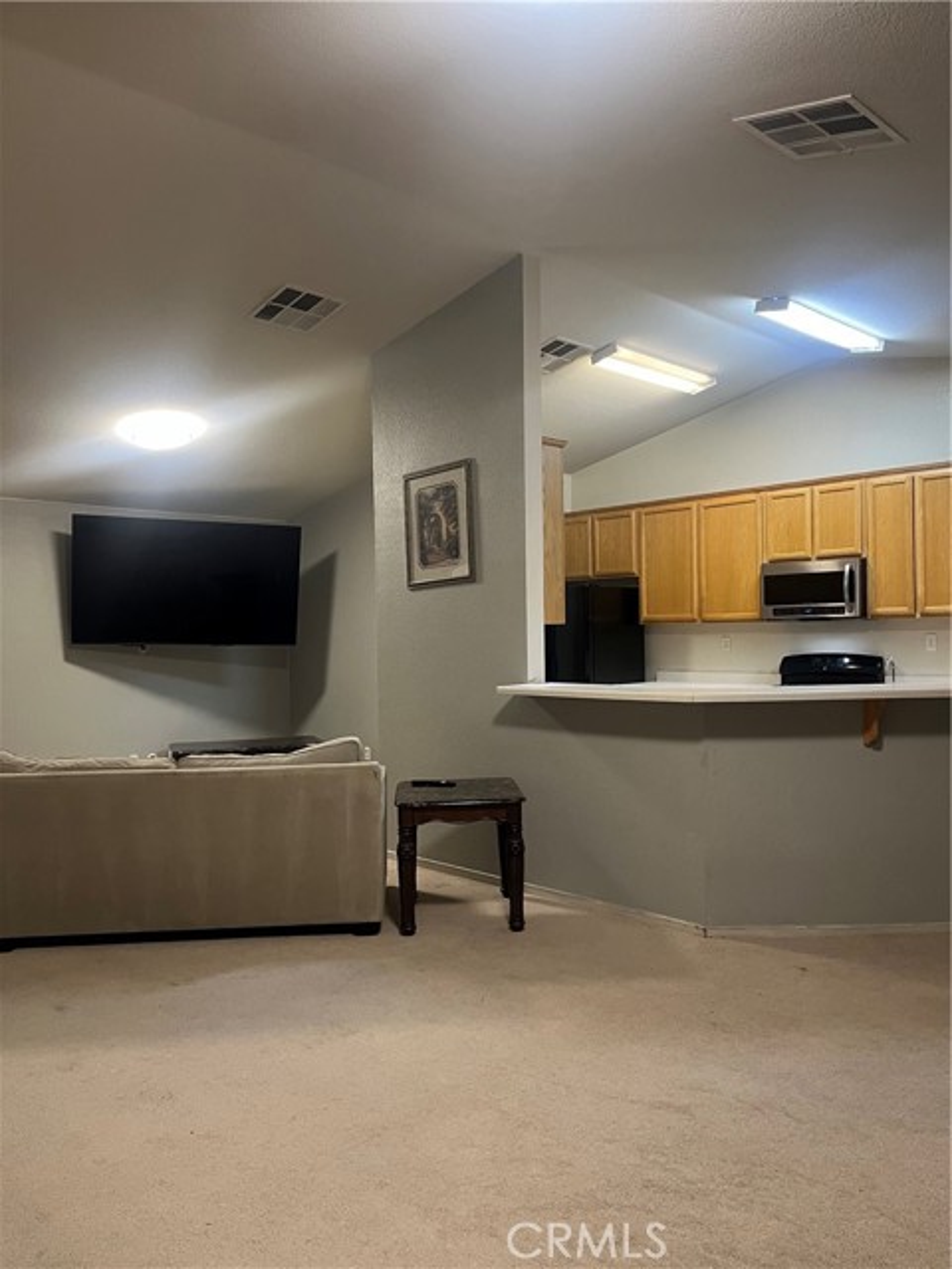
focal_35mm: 26
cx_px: 476
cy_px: 634
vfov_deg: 67.3
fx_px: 953
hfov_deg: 53.1
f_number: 1.6
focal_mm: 5.1
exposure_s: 1/60
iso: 200
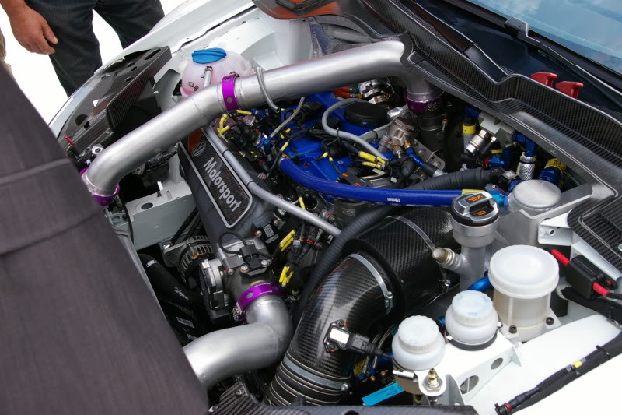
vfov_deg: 31.9
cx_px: 311
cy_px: 208
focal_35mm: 42
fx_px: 725
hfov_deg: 46.4
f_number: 6.7
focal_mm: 28
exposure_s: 1/125
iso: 200
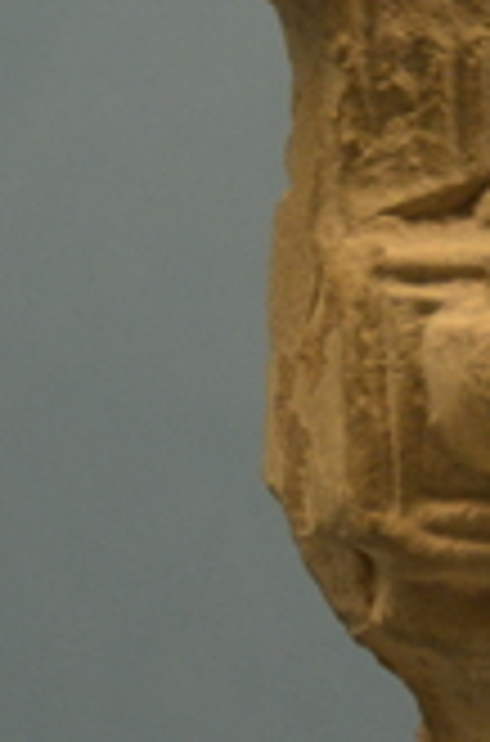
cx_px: 895
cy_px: 337
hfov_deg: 2.5
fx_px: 11176
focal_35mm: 544
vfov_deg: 3.8
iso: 1000
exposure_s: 1/80
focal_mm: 90
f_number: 5.3
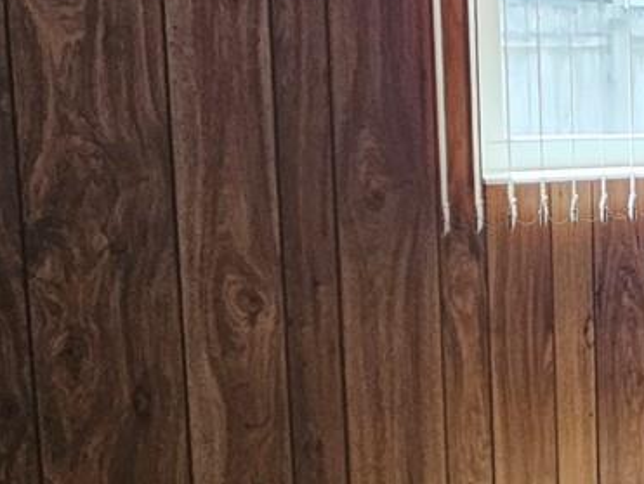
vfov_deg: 26.1
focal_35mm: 56
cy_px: 208
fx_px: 1043
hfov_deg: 22.8
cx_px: 1107
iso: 200
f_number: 2.2
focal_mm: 2.2
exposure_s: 1/77.4
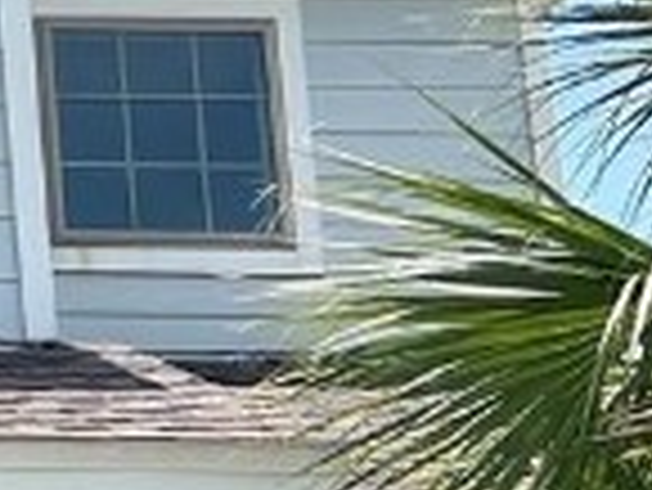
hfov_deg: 9.6
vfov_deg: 8.1
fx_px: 3450
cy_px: 252
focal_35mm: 183
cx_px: -917
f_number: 1.5
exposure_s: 1/4630
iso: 50
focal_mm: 5.7
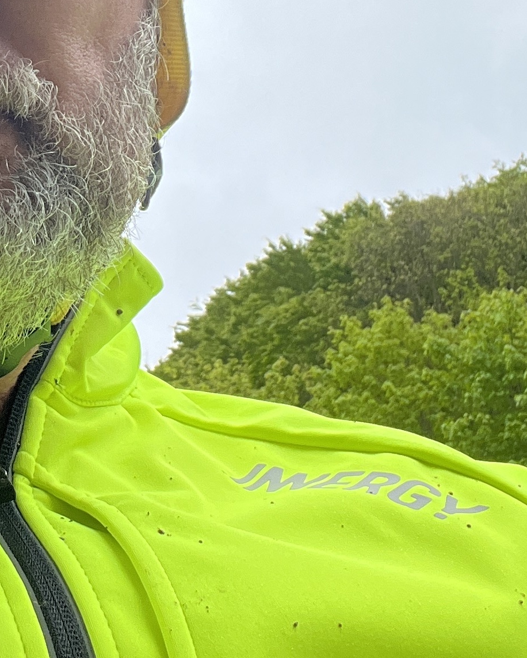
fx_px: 1540
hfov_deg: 18.7
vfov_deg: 23.6
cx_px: -55
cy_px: 91
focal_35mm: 79
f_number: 2.2
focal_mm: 2.71
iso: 32
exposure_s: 1/215
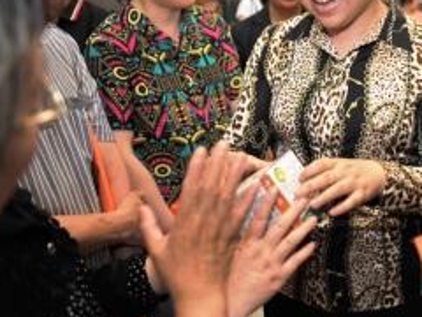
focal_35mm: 43
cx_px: 352
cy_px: 111
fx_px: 524
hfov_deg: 41.5
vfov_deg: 33.4
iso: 800
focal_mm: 24
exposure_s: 1/100
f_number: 2.8
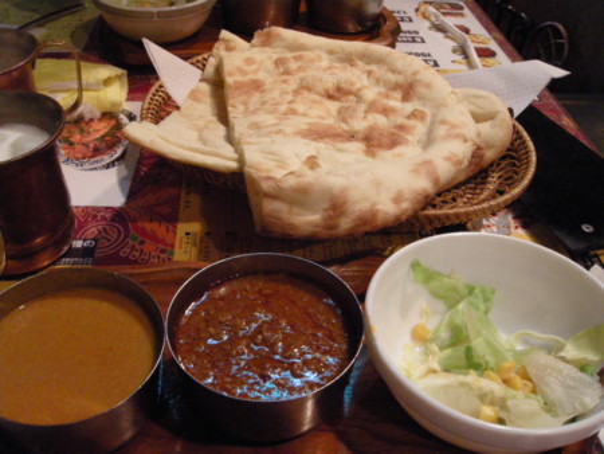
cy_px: 227
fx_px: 611
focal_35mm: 35
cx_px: 302
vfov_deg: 40.7
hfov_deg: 52.6
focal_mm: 7.5
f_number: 7.6
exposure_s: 1/3.3
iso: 800
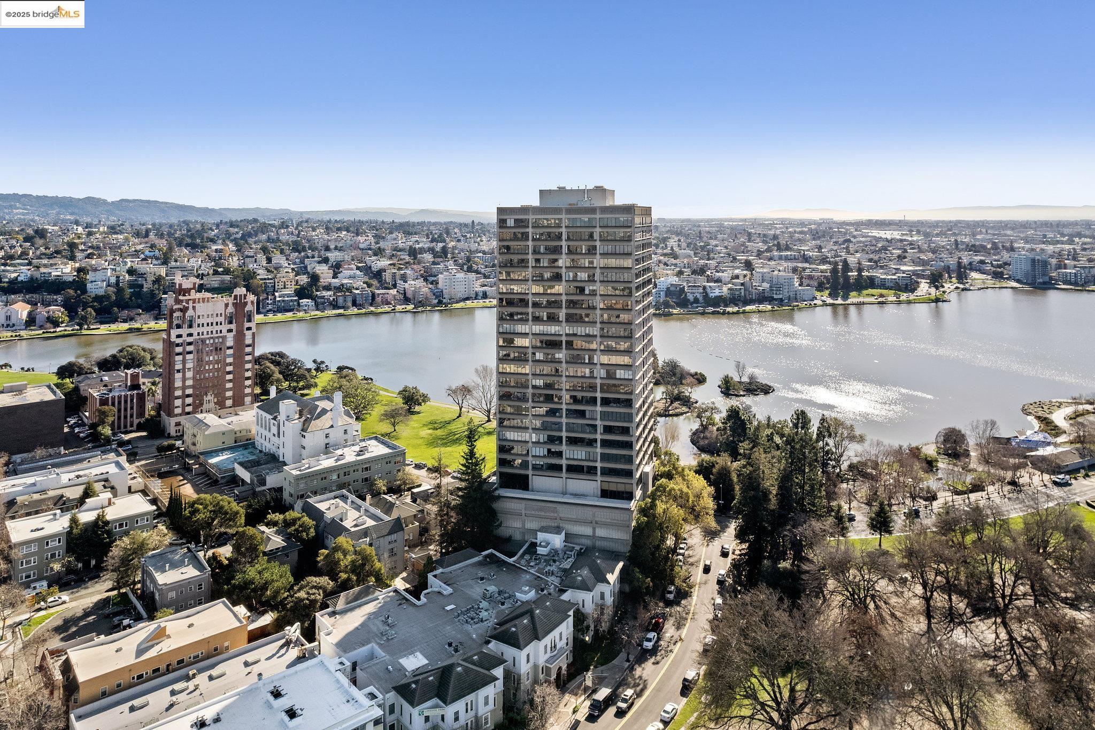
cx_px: 548
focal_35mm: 22
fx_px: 669
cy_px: 365
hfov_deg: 78.6
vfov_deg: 57.2
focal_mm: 8.38
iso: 100
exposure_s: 1/2000
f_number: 2.8
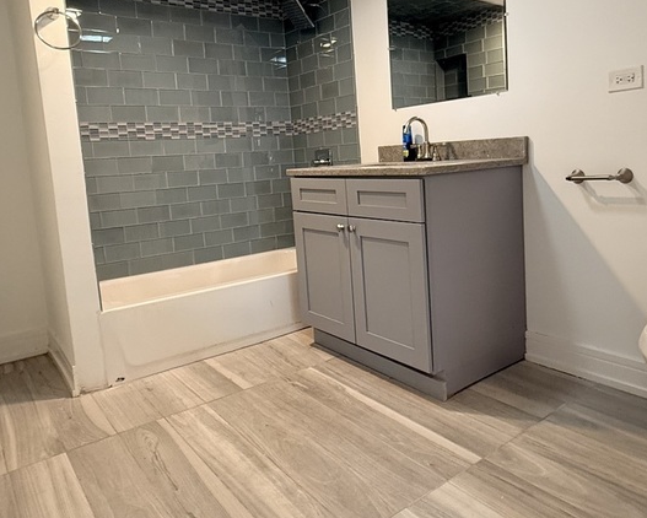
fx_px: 536
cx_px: 367
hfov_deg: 61.9
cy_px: 207
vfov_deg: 51.2
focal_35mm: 28
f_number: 2.2
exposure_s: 1/60
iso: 200
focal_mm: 2.22
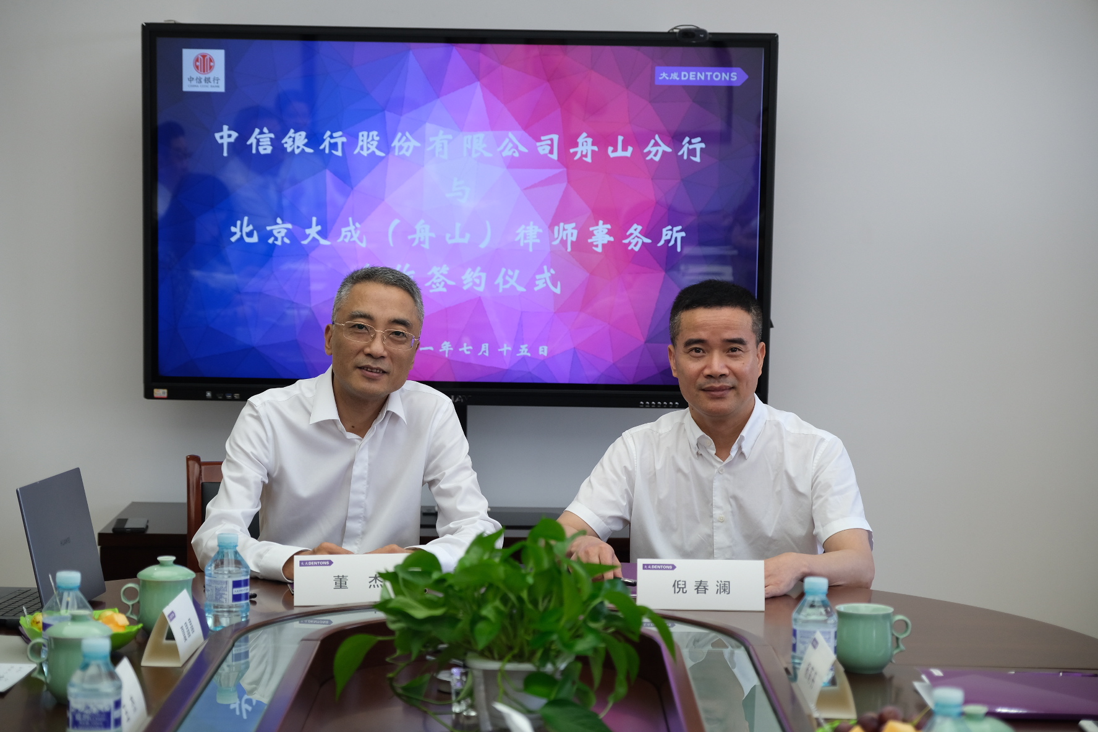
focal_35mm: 83
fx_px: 2531
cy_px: 366
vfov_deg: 16.5
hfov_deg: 24.5
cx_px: 549
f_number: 2.8
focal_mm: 55
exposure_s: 1/250
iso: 500
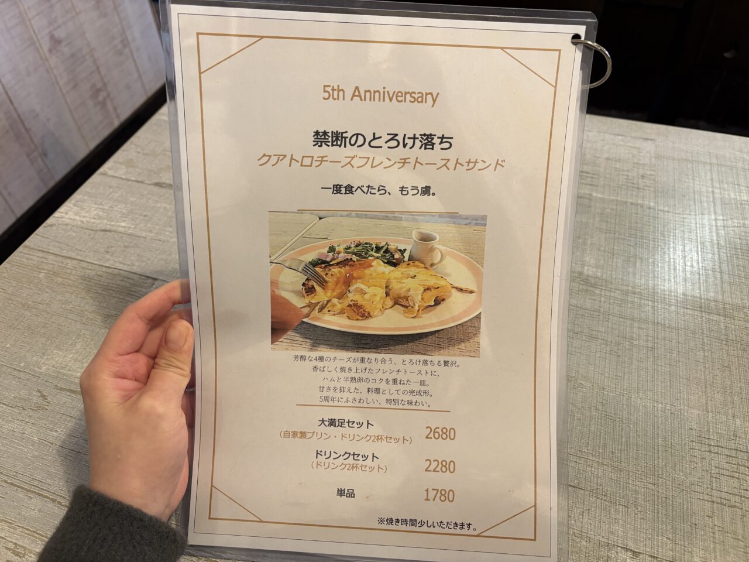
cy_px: 281
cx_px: 374
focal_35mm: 26
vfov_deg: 53.1
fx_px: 563
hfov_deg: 67.3
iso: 160
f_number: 1.6
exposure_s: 1/50
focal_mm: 5.96
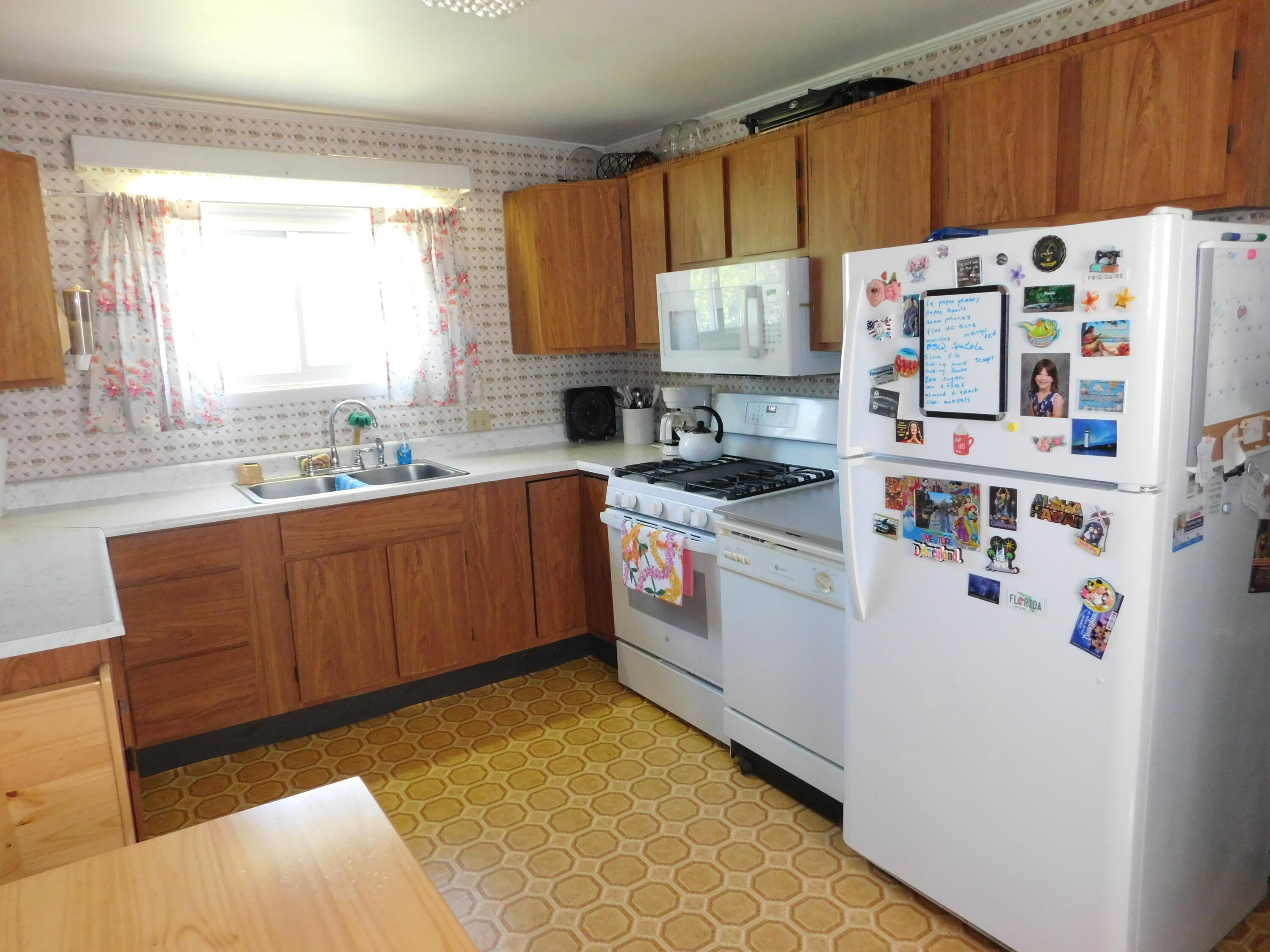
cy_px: 476
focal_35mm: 23
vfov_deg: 58.9
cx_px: 635
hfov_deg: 73.9
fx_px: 844
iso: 360
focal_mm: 4
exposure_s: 1/30
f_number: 3
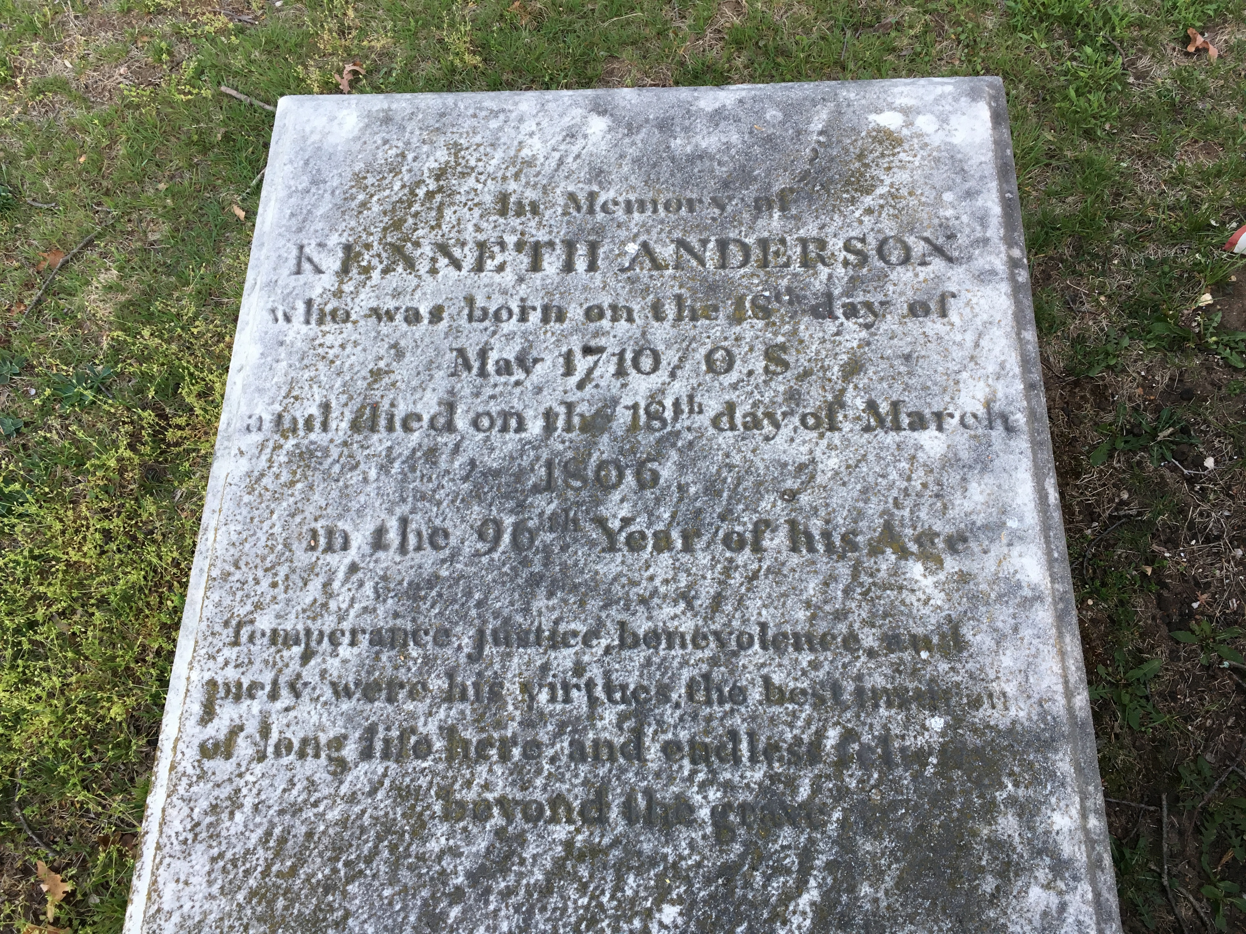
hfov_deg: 61.7
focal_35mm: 29
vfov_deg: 48.2
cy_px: 467
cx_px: 623
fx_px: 1044
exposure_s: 1/40
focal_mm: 4.15
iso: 25
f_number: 2.2
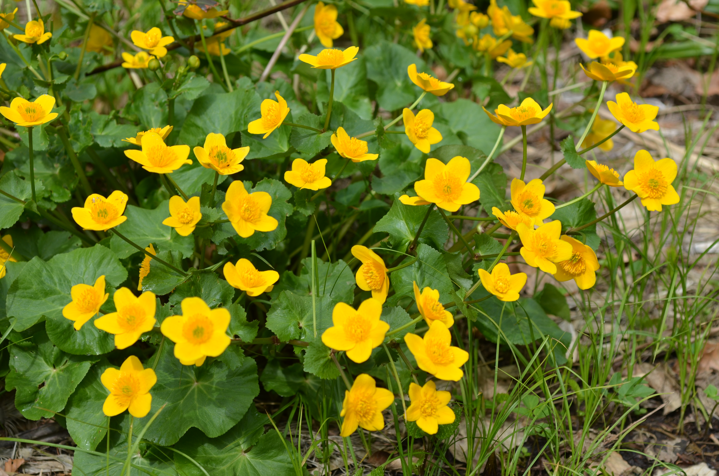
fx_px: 1794
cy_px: 238
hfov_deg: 22.7
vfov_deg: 15.1
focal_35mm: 90
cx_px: 360
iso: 200
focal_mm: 60
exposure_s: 1/640
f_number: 6.3
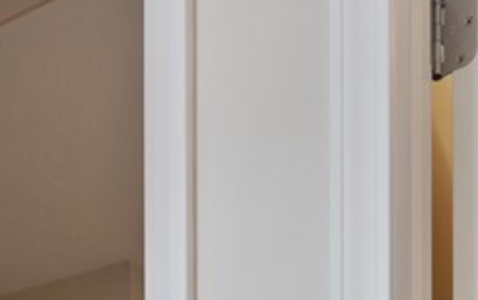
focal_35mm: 54
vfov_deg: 16.2
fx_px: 704
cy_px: 655
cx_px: 311
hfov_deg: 37.2
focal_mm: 12
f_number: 3.2
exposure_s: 1/40
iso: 100
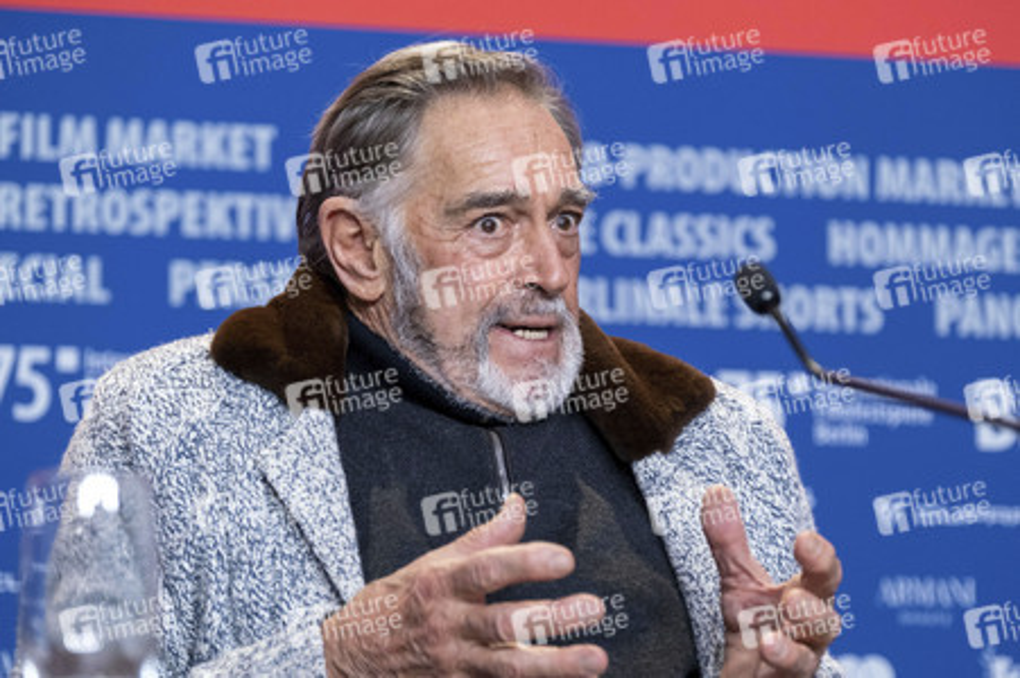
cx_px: 510
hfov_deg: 14.5
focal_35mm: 142
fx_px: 4020
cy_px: 339
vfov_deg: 9.6
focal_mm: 94.5
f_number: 2.8
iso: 1600
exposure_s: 1/170
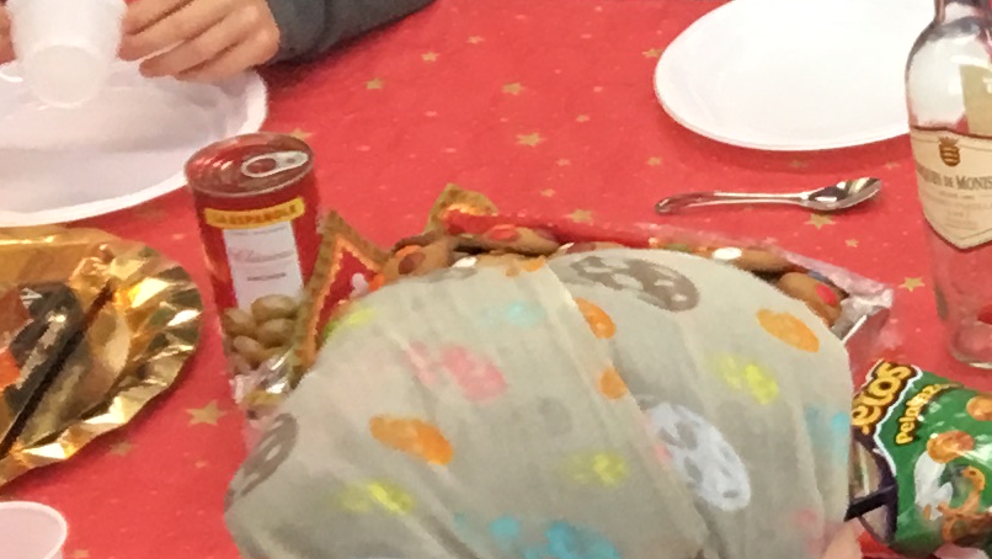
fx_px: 4157
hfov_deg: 12.0
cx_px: 2046
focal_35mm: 158
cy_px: 217
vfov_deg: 7.7
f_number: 2.2
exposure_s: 1/33
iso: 64
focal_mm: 4.15
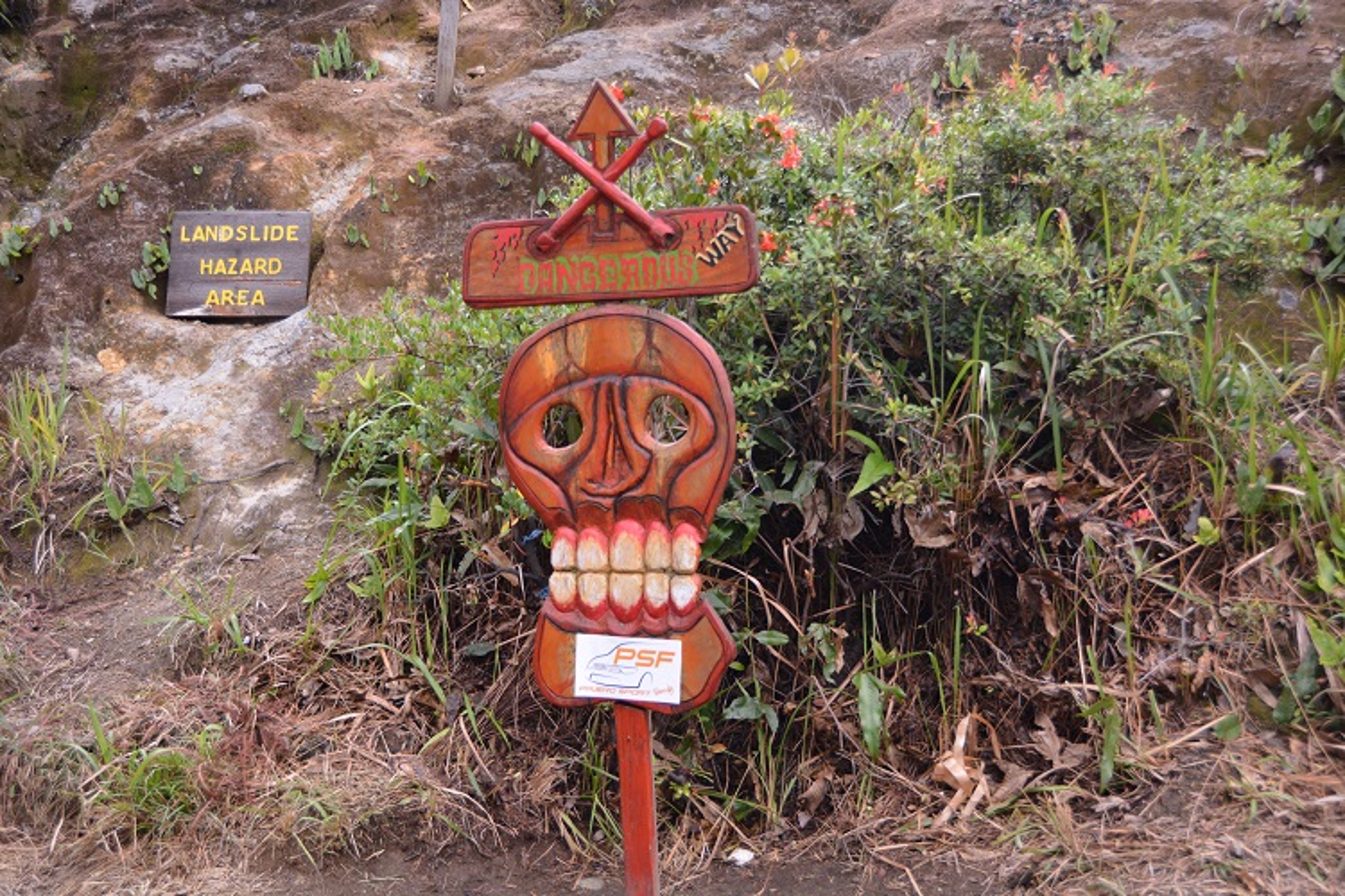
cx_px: 672
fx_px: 1905
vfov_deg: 26.5
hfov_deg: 38.9
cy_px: 448
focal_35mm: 51
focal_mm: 34
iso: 800
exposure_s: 1/1000
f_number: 4.2
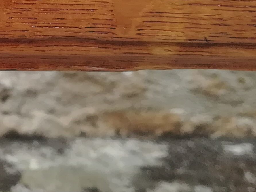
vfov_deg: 12.2
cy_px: -90
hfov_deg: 15.2
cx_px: -171
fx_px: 858
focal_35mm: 116
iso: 80
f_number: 2.2
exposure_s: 1/100
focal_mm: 3.83
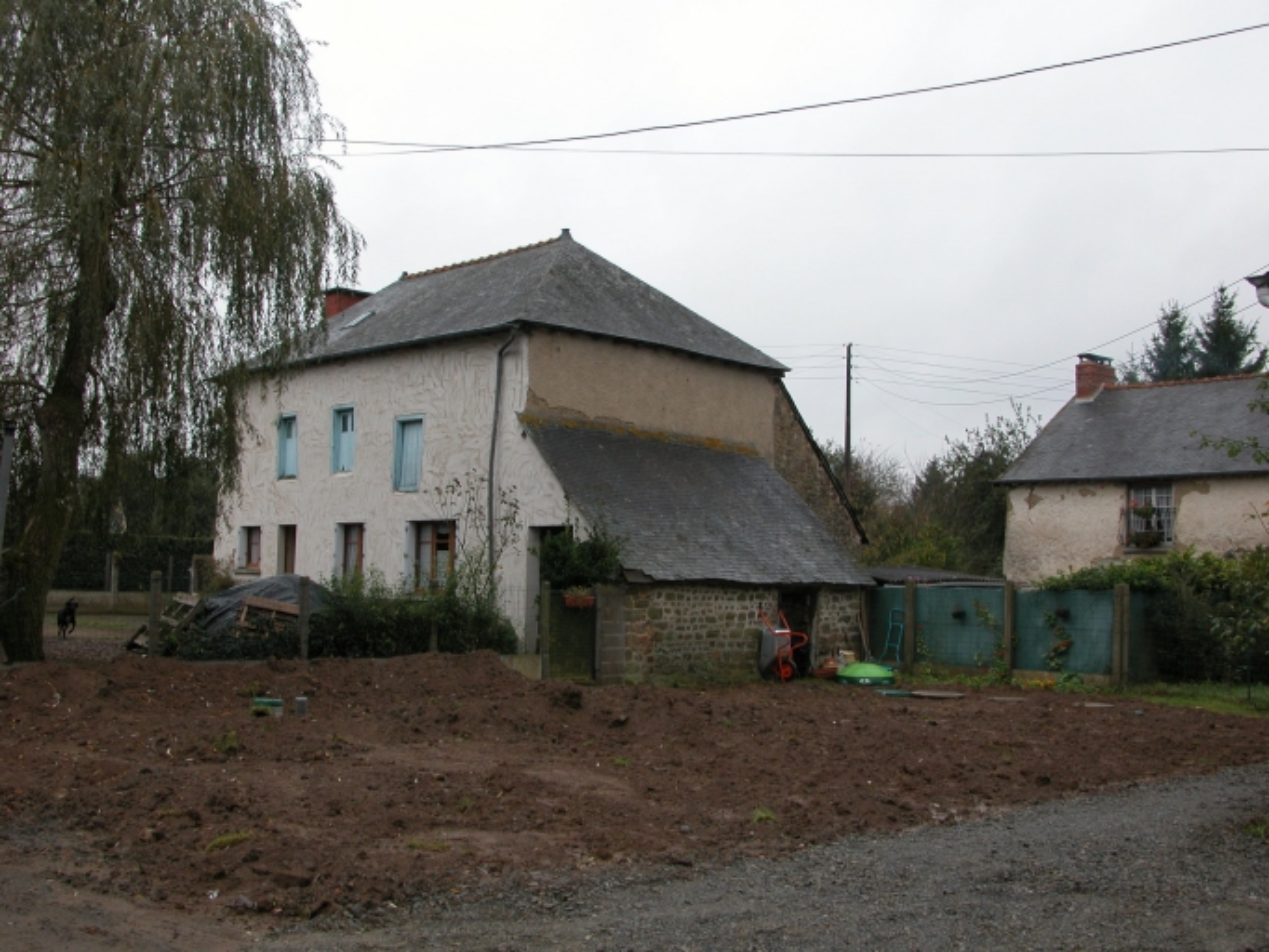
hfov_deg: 52.6
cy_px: 476
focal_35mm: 35
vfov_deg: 40.7
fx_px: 1284
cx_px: 634
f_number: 4.5
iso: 100
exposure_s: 1/193
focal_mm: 8.9
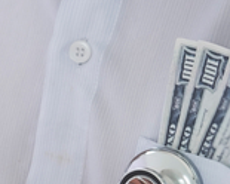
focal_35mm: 321
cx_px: -183
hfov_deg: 5.9
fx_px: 2185
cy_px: 309
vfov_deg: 4.8
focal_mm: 35
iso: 200
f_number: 2.8
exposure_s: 1/125
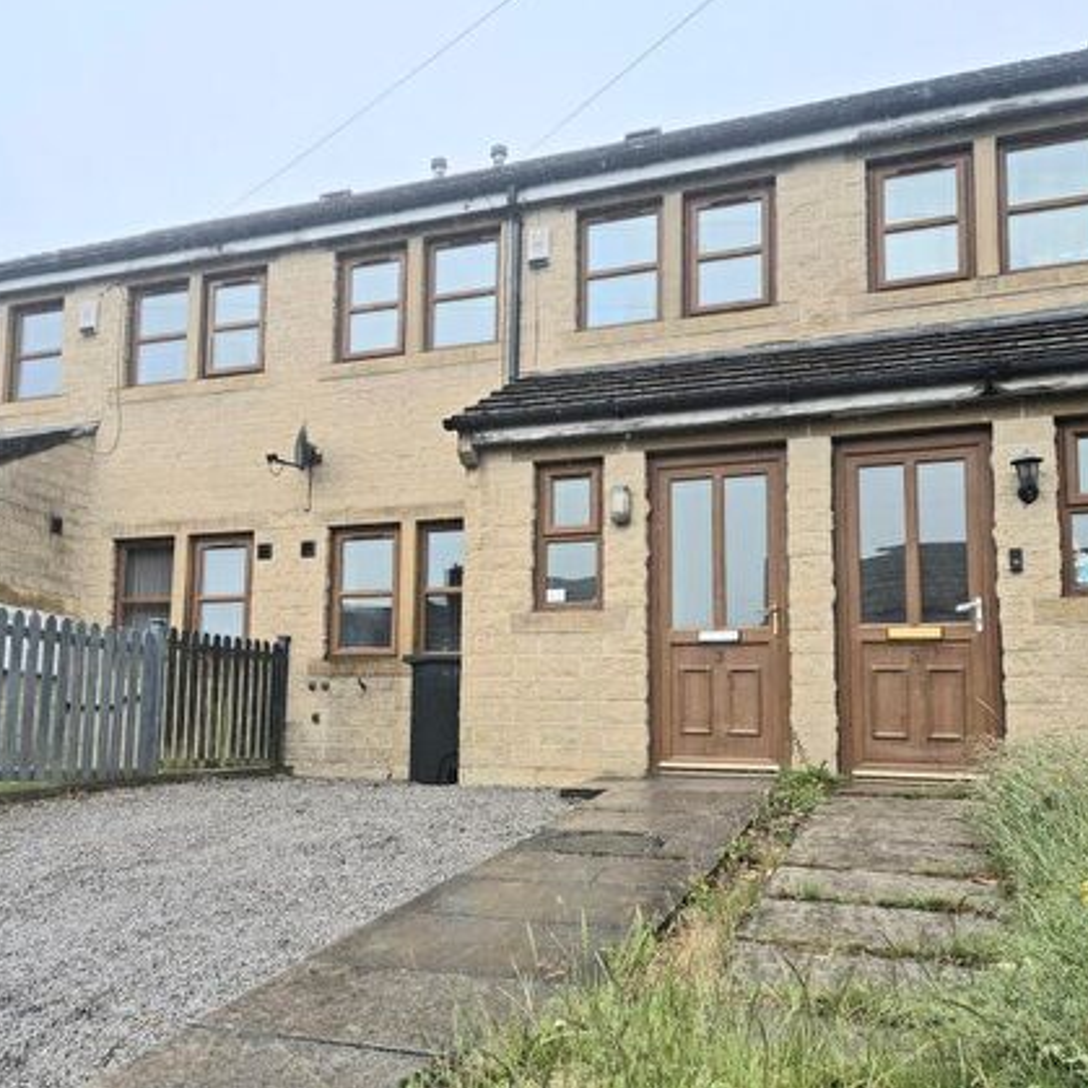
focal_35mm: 34
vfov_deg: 48.3
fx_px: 1209
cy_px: 609
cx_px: 410
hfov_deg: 48.0
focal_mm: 5.4
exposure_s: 1/1667
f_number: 1.8
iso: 25
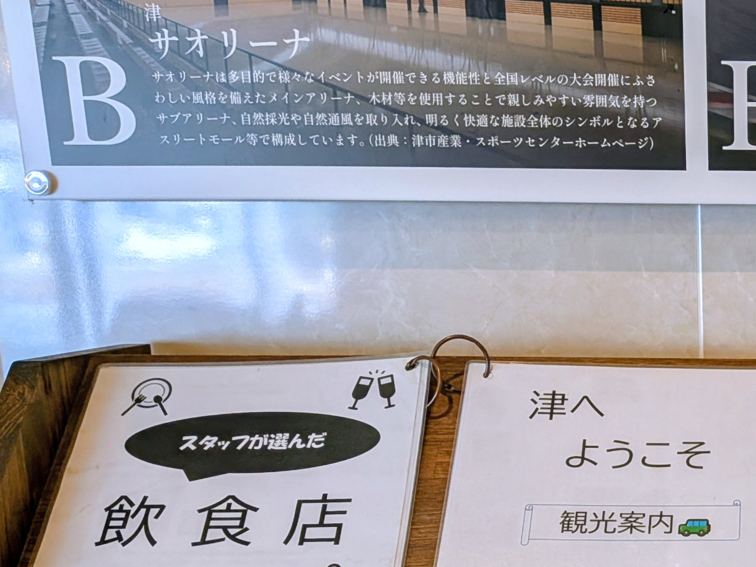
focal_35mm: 55
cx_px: 806
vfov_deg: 25.3
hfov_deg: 31.5
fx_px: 1201
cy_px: 564
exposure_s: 1/169
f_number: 1.7
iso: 32
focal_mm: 4.53
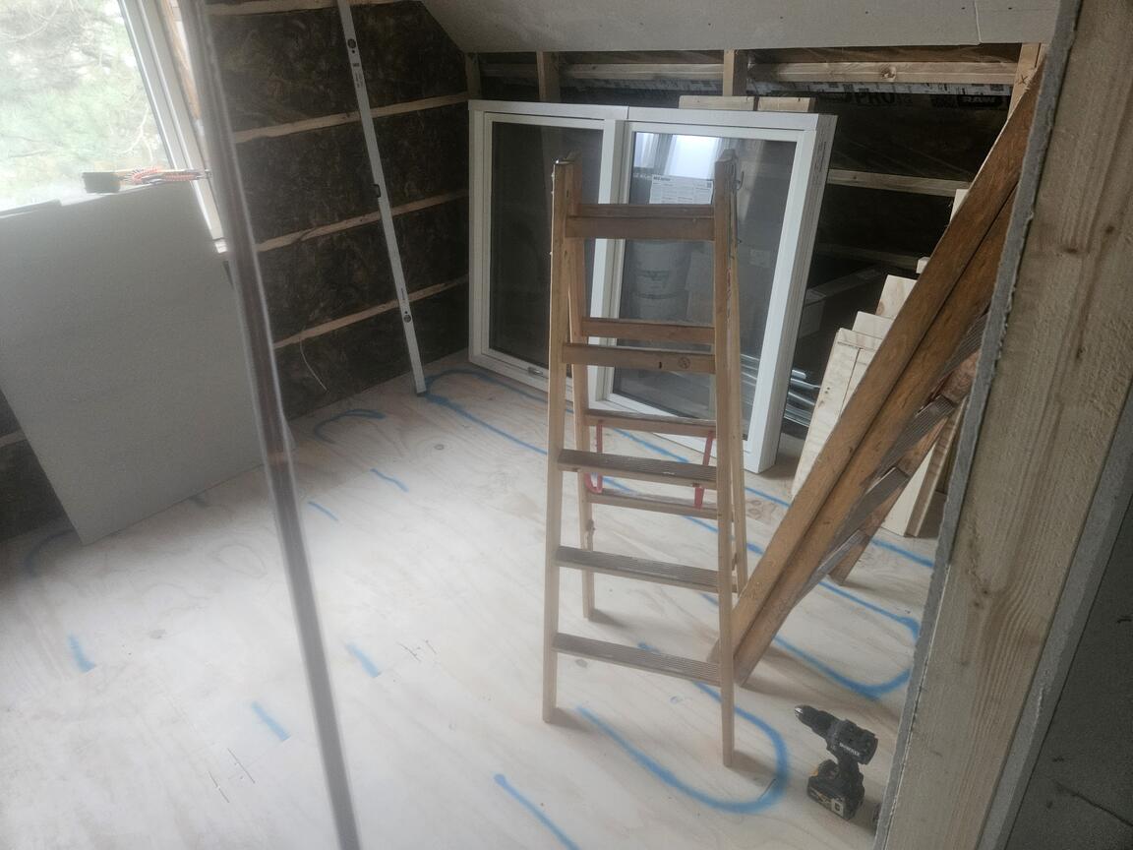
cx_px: 566
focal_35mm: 23
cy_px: 425
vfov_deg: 58.9
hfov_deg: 73.9
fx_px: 753
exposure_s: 1/50
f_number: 1.8
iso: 500
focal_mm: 5.4
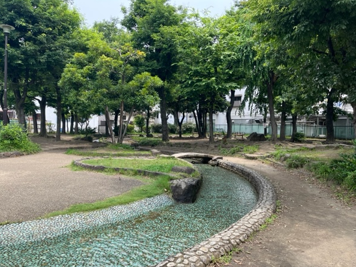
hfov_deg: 63.4
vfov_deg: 49.7
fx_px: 288
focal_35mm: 28
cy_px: 142
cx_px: 175
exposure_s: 1/891
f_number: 1.6
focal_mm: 5.1
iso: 50
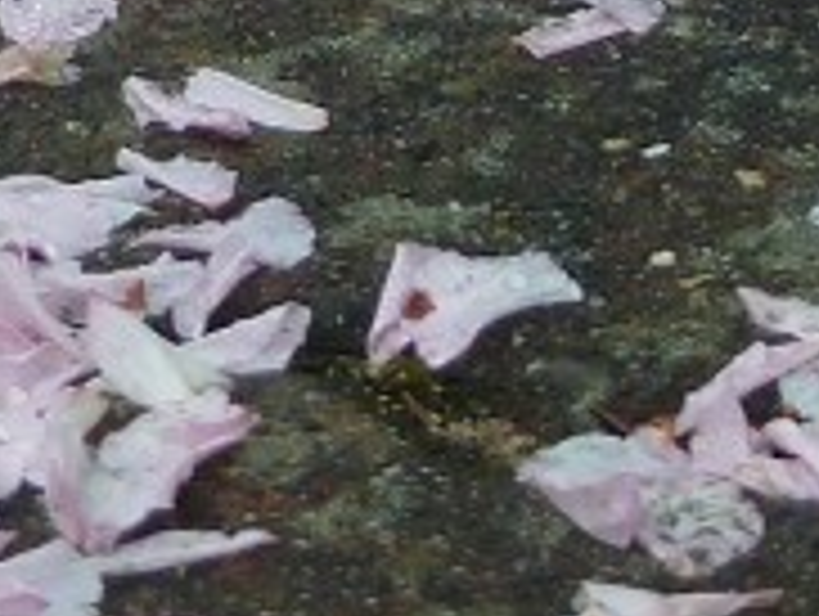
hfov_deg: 7.2
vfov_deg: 5.3
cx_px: 1341
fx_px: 6397
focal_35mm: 270
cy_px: -1016
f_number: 3.8
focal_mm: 7.9
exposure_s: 1/80
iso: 80
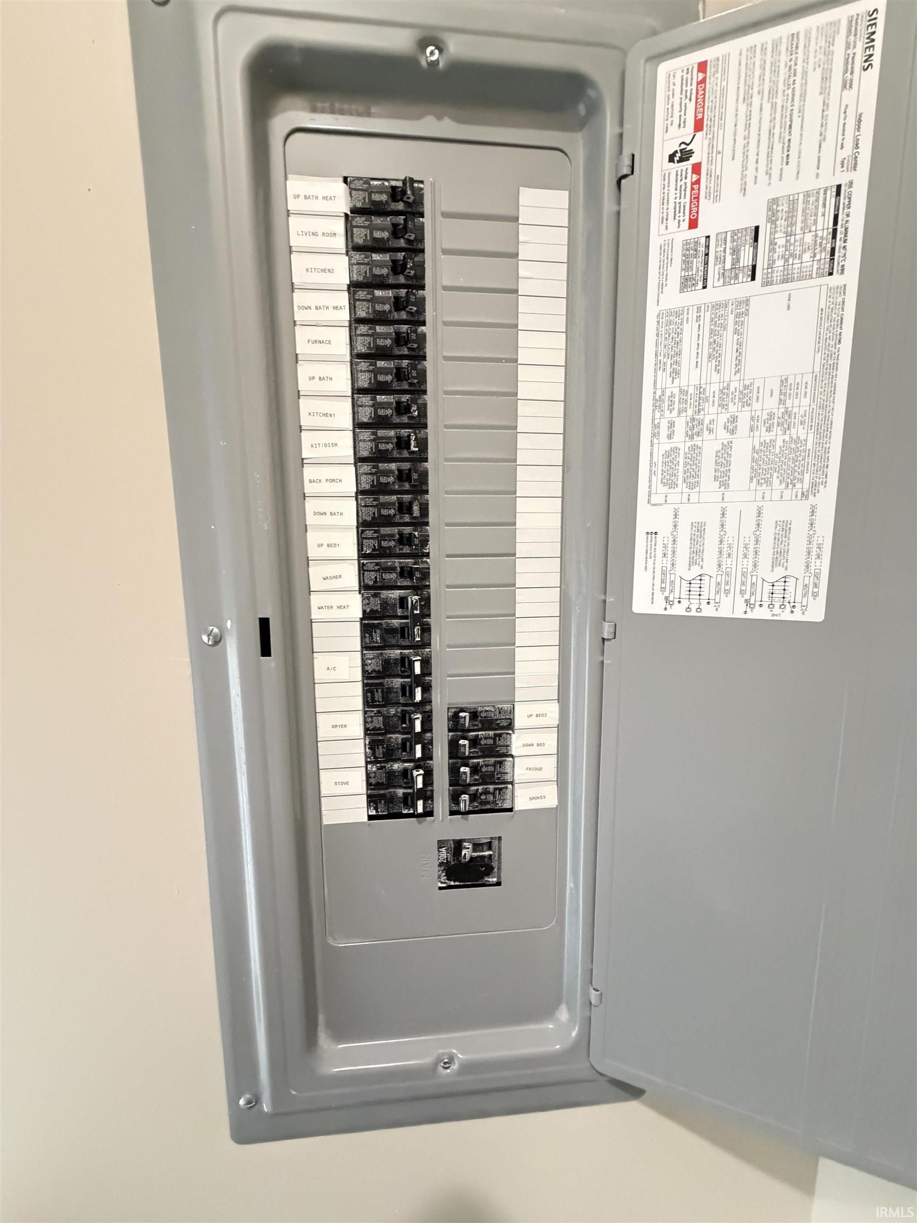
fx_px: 494
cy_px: 612
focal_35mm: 14
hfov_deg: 85.7
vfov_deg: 102.1
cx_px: 458
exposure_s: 1/40
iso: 1000
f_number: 2.2
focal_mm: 2.22
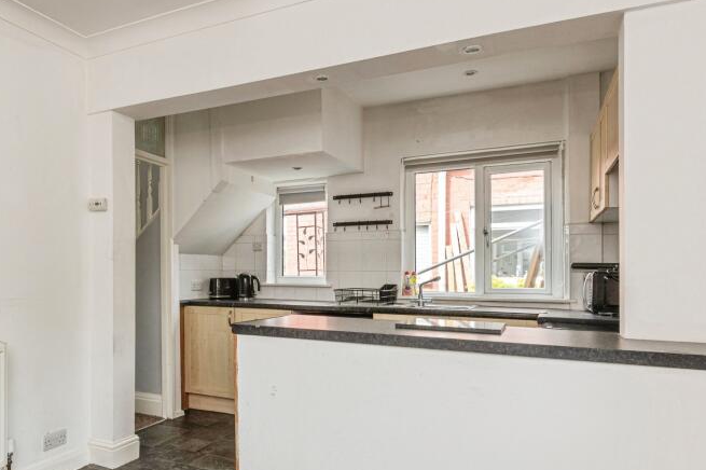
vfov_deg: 50.6
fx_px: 490
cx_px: 268
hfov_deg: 70.5
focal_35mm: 25
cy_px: 302
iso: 320
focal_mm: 16
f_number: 8
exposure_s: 1/50
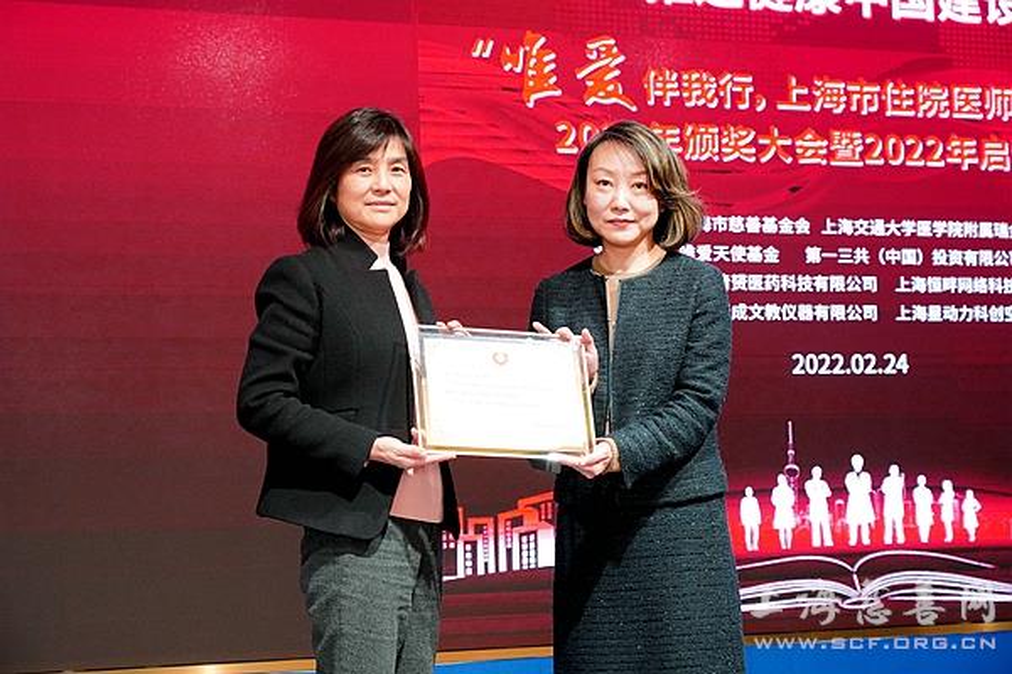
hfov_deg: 28.1
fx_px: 2024
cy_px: 337
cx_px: 506
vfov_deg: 18.9
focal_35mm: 72
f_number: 5.6
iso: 12800
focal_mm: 72
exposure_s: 1/250
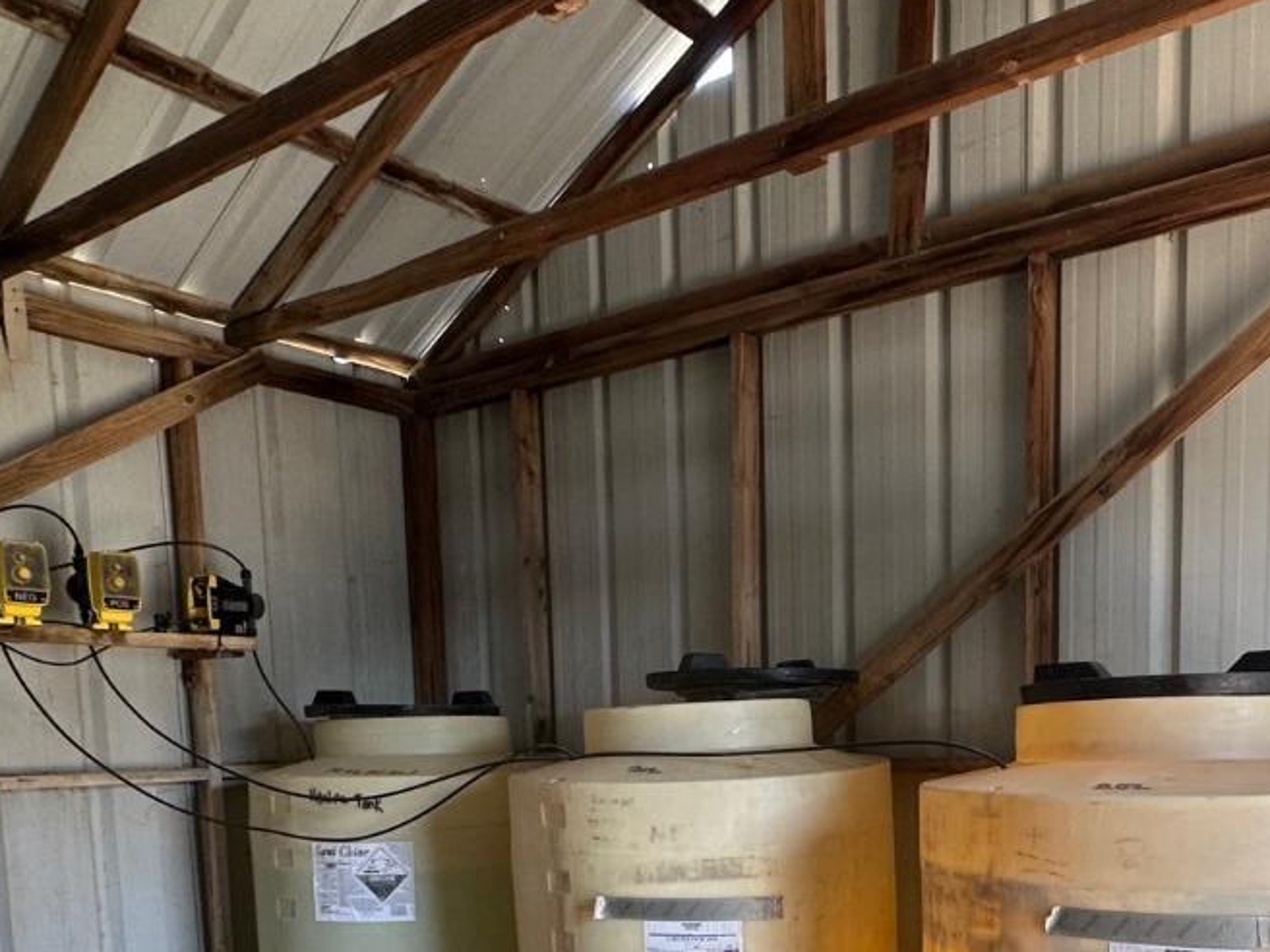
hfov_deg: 56.2
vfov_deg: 40.9
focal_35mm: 32
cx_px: 782
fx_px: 1174
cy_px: 848
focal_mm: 2.22
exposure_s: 1/99
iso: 64
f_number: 2.2
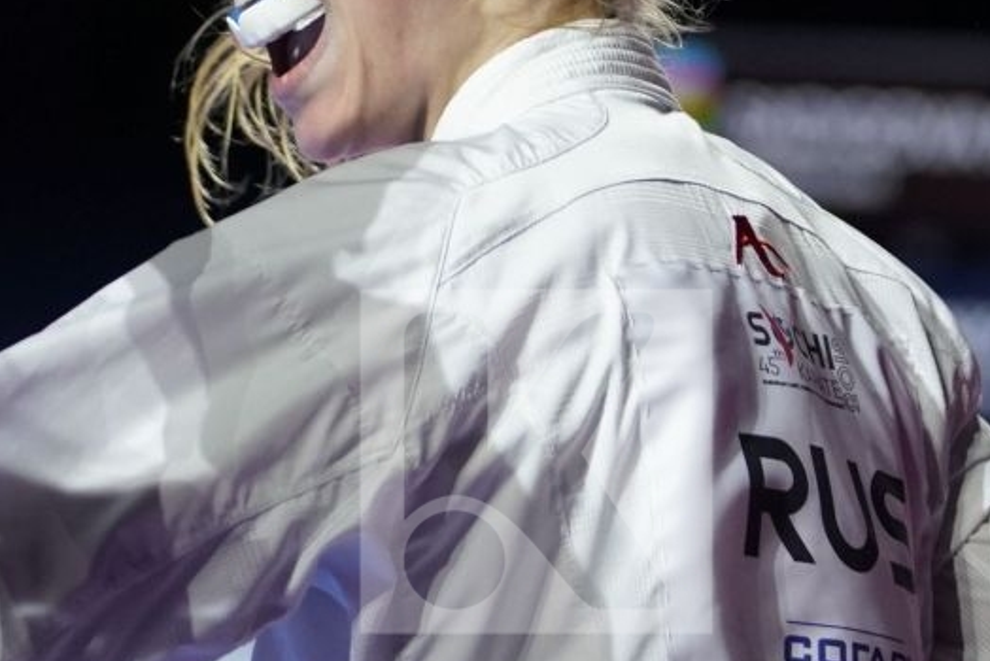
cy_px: -210
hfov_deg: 5.1
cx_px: 537
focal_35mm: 405
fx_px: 11143
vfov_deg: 3.4
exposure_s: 1/1000
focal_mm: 118
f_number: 2.8
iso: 2000
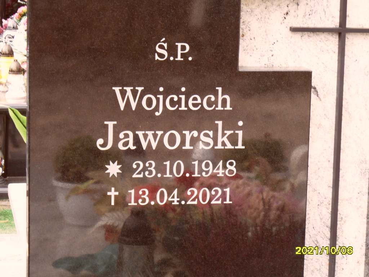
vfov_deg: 12.3
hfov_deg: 16.4
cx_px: 184
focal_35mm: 120
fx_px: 1279
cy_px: 138
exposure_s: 1/60
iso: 100
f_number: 4.4
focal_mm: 20
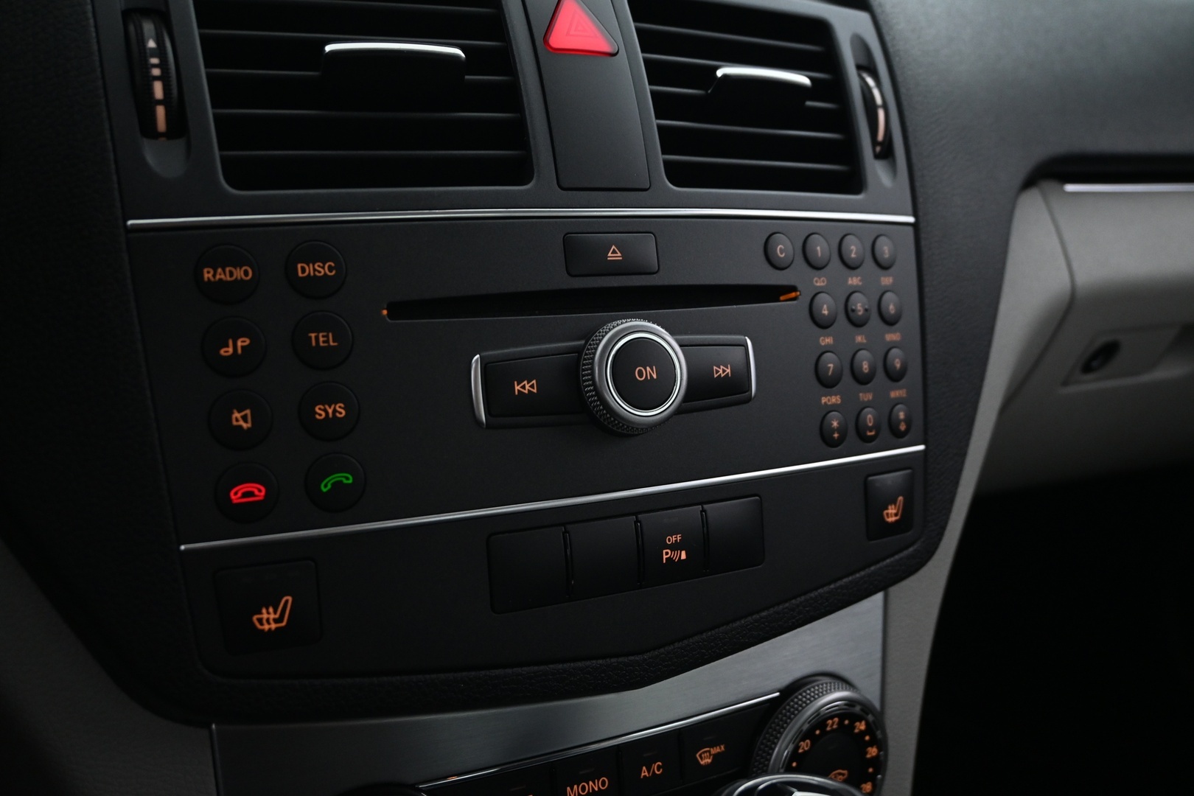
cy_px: 398
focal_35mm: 32
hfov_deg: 59.5
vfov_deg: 41.7
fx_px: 1045
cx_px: 597
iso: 1600
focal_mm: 21
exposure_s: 1/13
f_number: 4
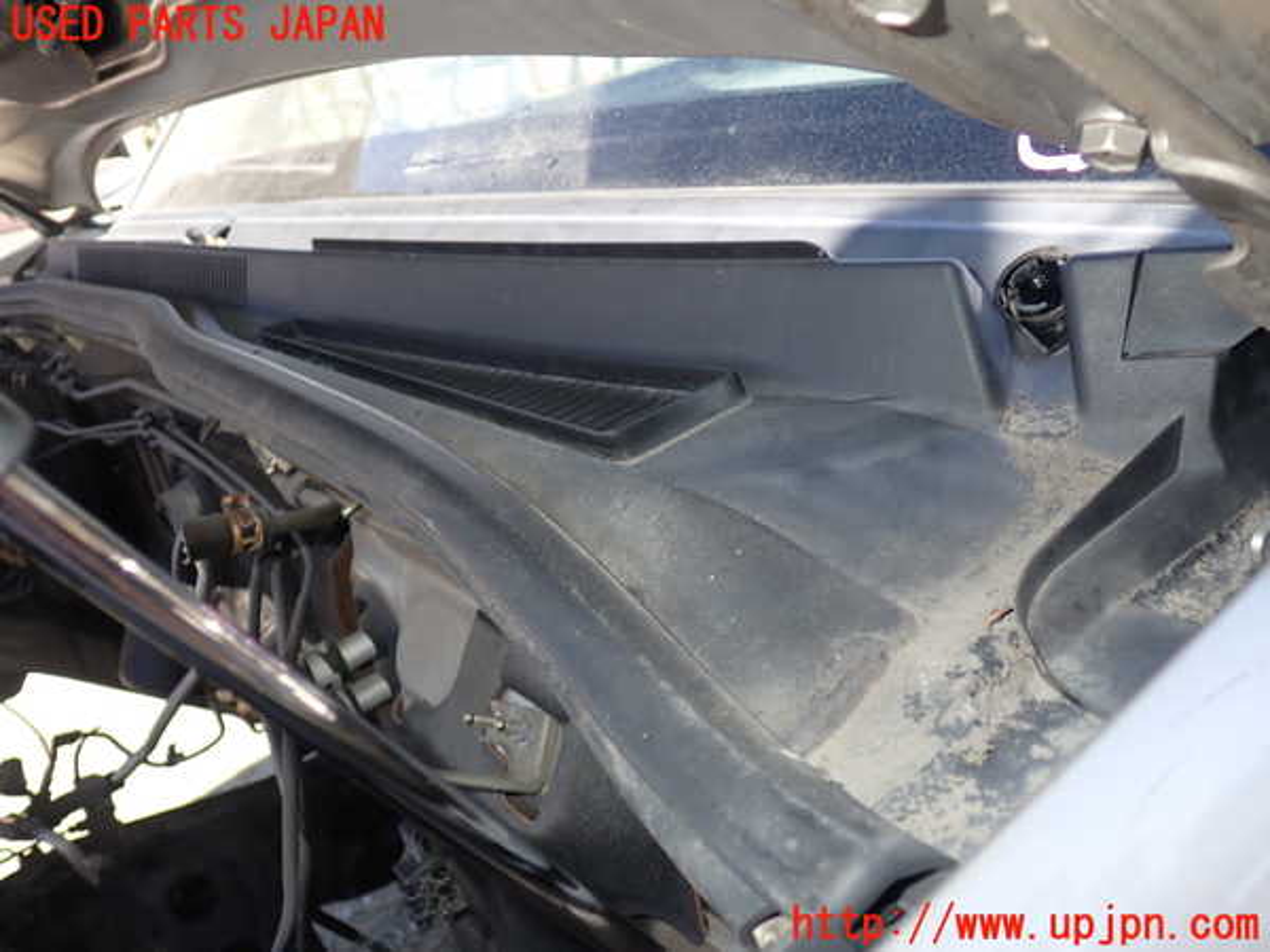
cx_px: 635
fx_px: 1101
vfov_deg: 46.8
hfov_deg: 60.0
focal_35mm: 30
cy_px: 476
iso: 100
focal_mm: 5.4
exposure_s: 1/30
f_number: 6.3
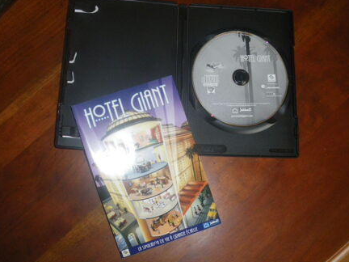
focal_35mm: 40
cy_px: 129
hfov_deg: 46.8
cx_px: 179
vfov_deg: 36.0
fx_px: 403
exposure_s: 1/50
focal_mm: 6.3
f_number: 3.5
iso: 400
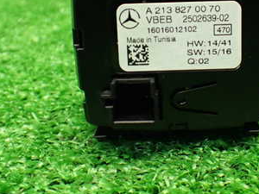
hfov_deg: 31.9
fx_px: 449
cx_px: 172
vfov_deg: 24.1
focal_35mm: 60
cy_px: 47
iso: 800
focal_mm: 5.4
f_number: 2.3
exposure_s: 1/100
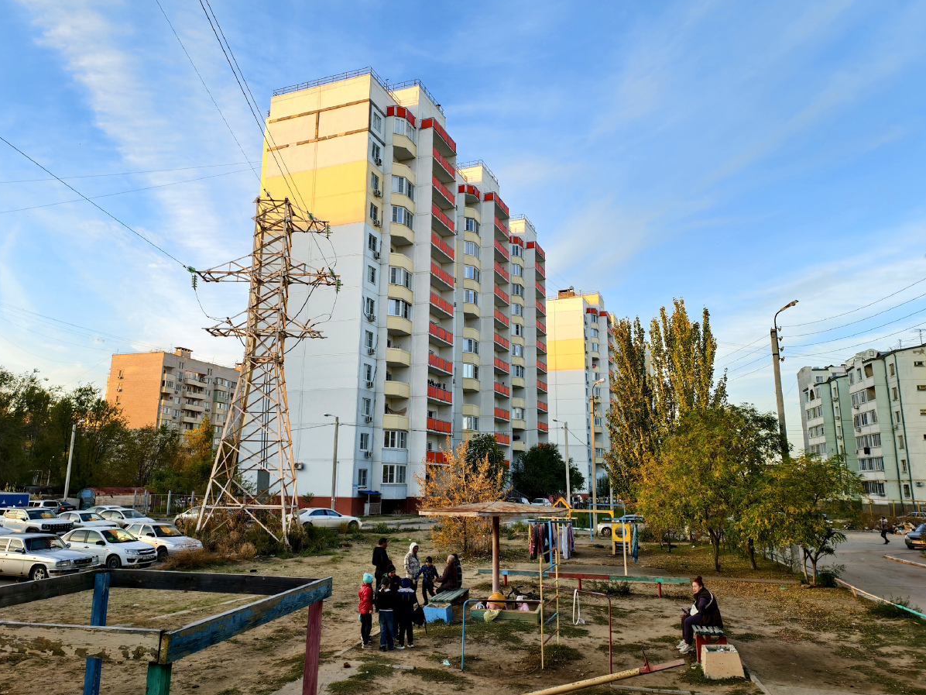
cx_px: 450
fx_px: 669
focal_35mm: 25
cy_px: 334
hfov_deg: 69.4
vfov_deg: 54.9
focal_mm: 6.54
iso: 72
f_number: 1.57
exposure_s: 1/401
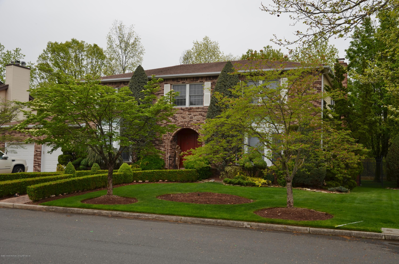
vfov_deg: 35.3
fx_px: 415
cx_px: 200
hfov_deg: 51.4
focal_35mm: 38
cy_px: 132
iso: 100
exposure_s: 1/200
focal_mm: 25
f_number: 7.1
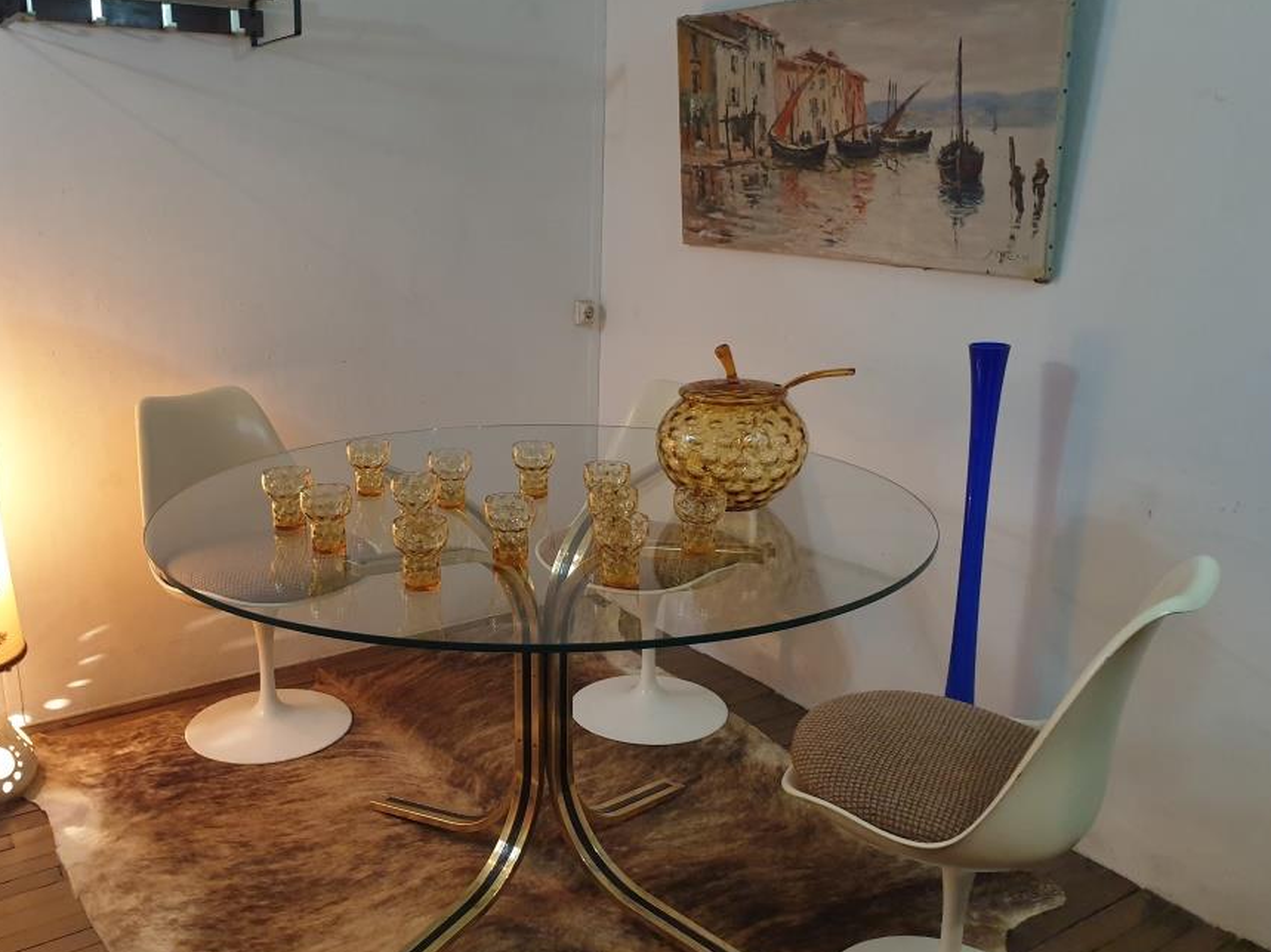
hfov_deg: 58.1
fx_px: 1138
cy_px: 489
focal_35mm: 31
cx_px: 536
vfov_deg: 45.4
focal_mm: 4.3
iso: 320
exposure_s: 1/50
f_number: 2.4
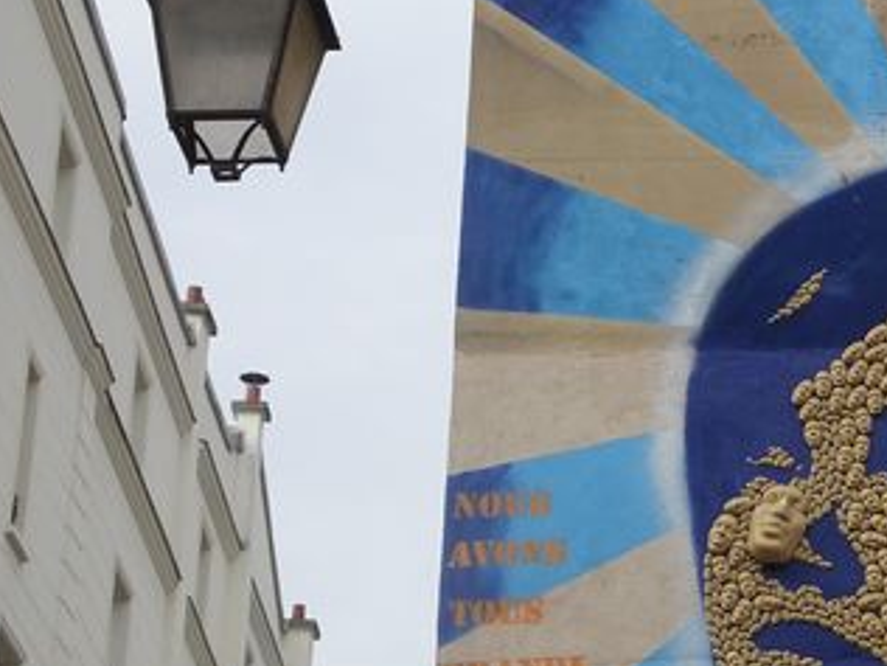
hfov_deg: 14.5
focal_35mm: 133
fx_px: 3408
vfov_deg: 11.1
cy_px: 412
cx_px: 952
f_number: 4.5
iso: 80
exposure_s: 1/250
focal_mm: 10.23
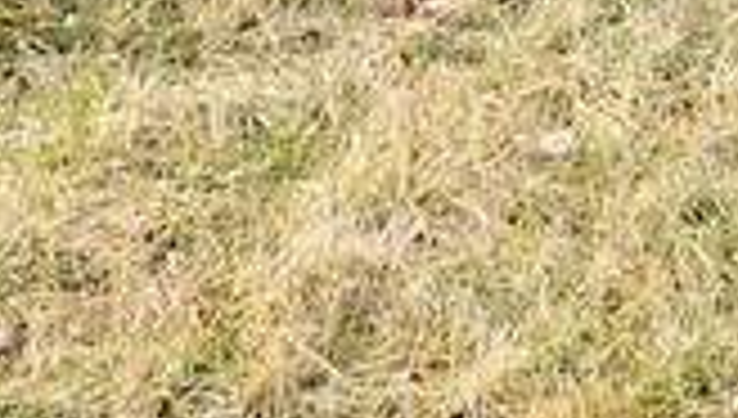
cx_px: 774
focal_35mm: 195
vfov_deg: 5.4
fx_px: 3823
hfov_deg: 10.9
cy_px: -1276
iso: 125
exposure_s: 1/640
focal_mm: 4
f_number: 3
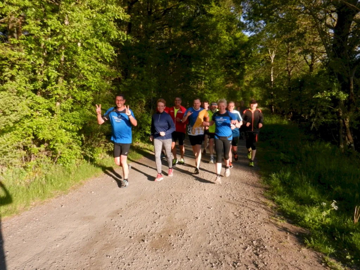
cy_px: 135
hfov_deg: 61.7
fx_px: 302
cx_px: 180
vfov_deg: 48.2
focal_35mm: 29
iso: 800
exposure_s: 1/640
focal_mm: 5.1
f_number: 7.2
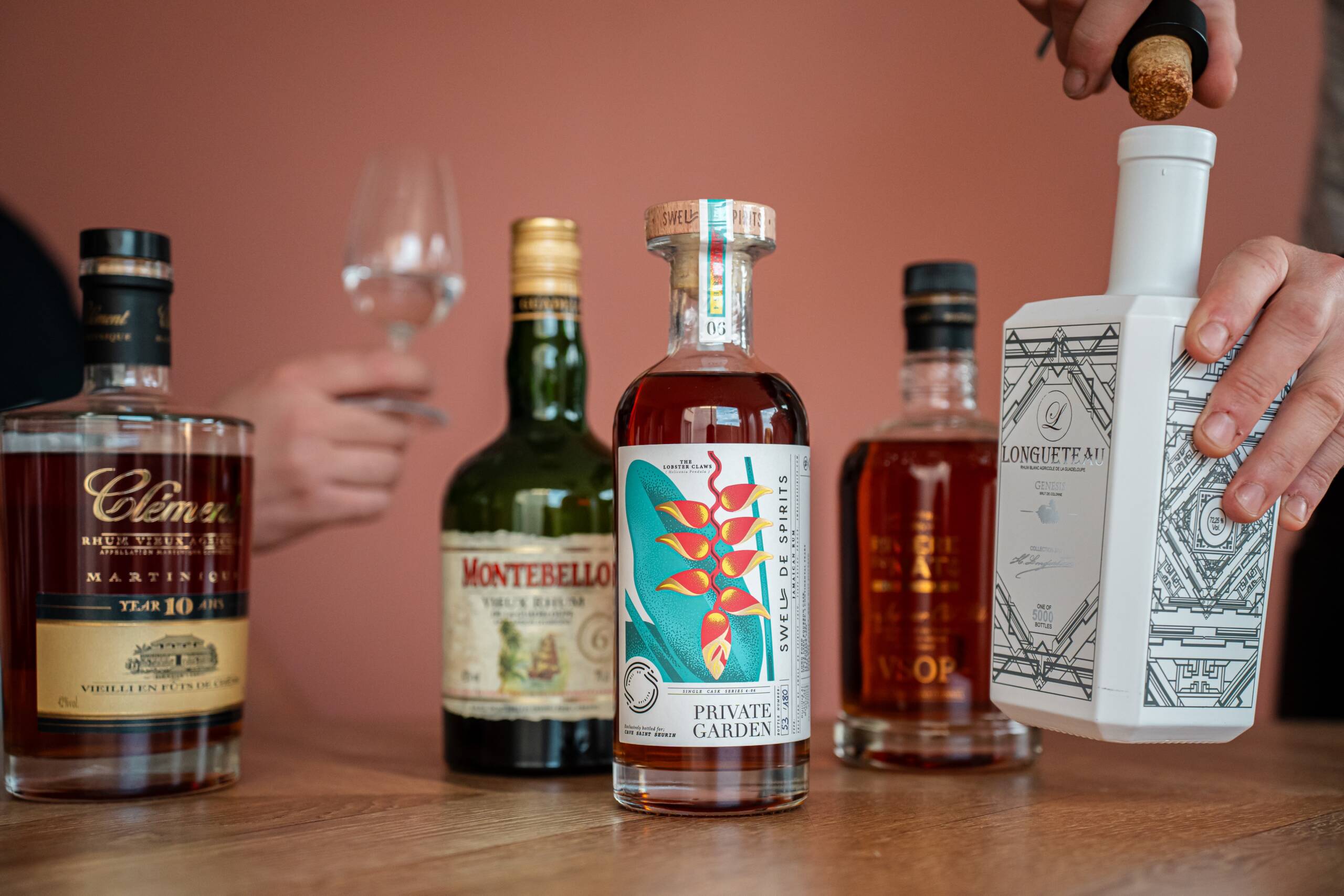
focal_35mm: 48
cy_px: 448
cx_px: 672
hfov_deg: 41.1
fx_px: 1792
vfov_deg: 28.1
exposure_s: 1/500
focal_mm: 48
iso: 800
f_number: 2.8
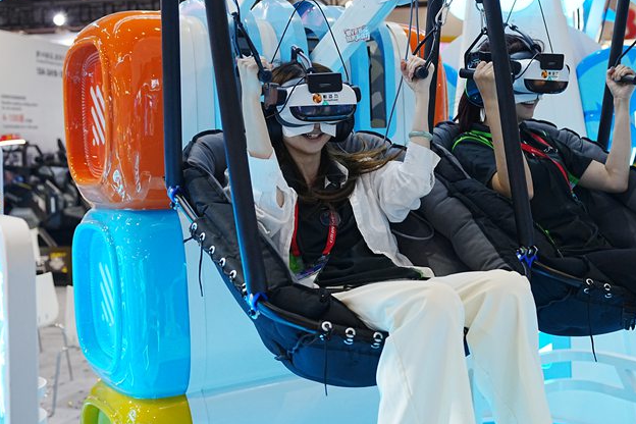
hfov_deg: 38.7
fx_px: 901
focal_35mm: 51
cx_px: 386
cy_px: 191
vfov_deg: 26.5
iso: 1600
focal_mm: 39.8
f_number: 3.5
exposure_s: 1/500
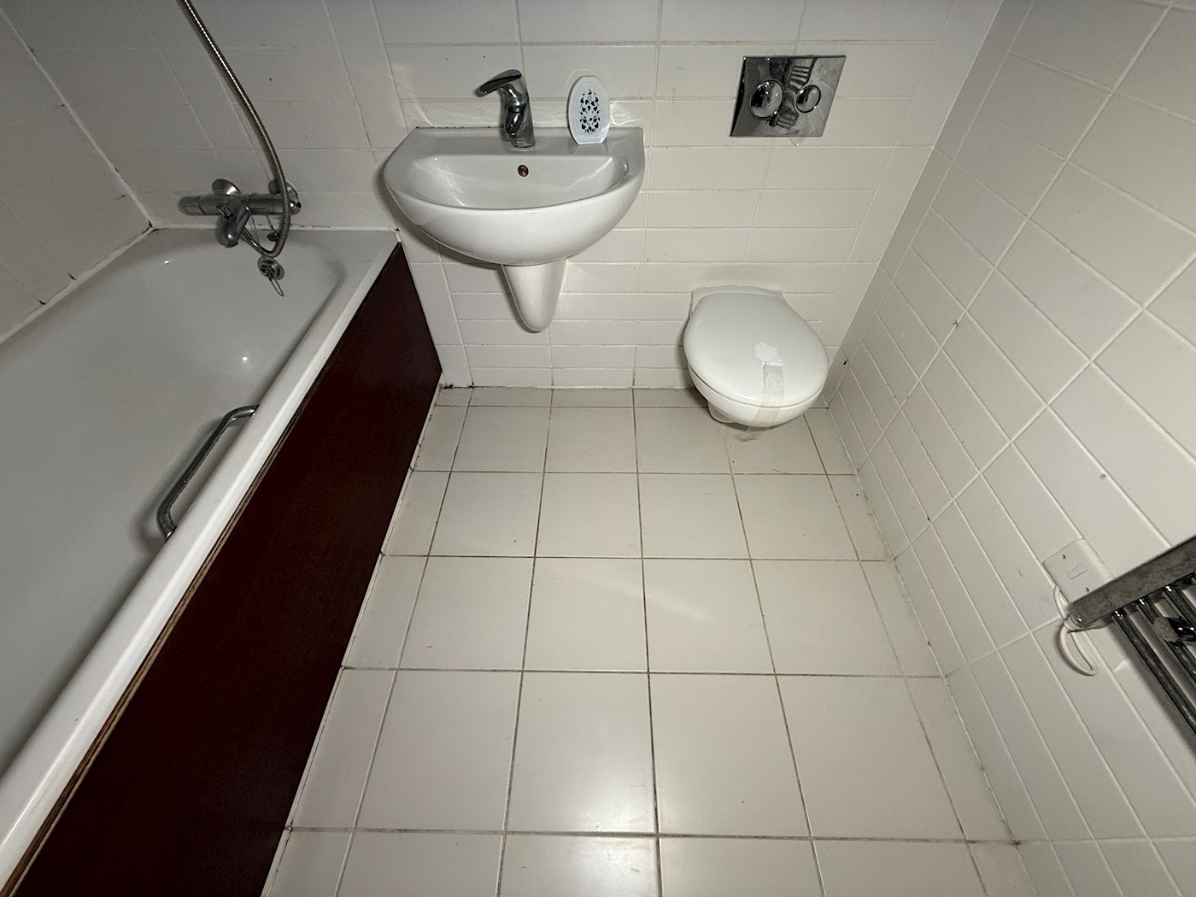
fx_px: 484
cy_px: 448
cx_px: 598
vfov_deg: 85.7
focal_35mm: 14
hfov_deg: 102.1
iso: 400
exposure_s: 1/97
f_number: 2.2
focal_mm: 2.22
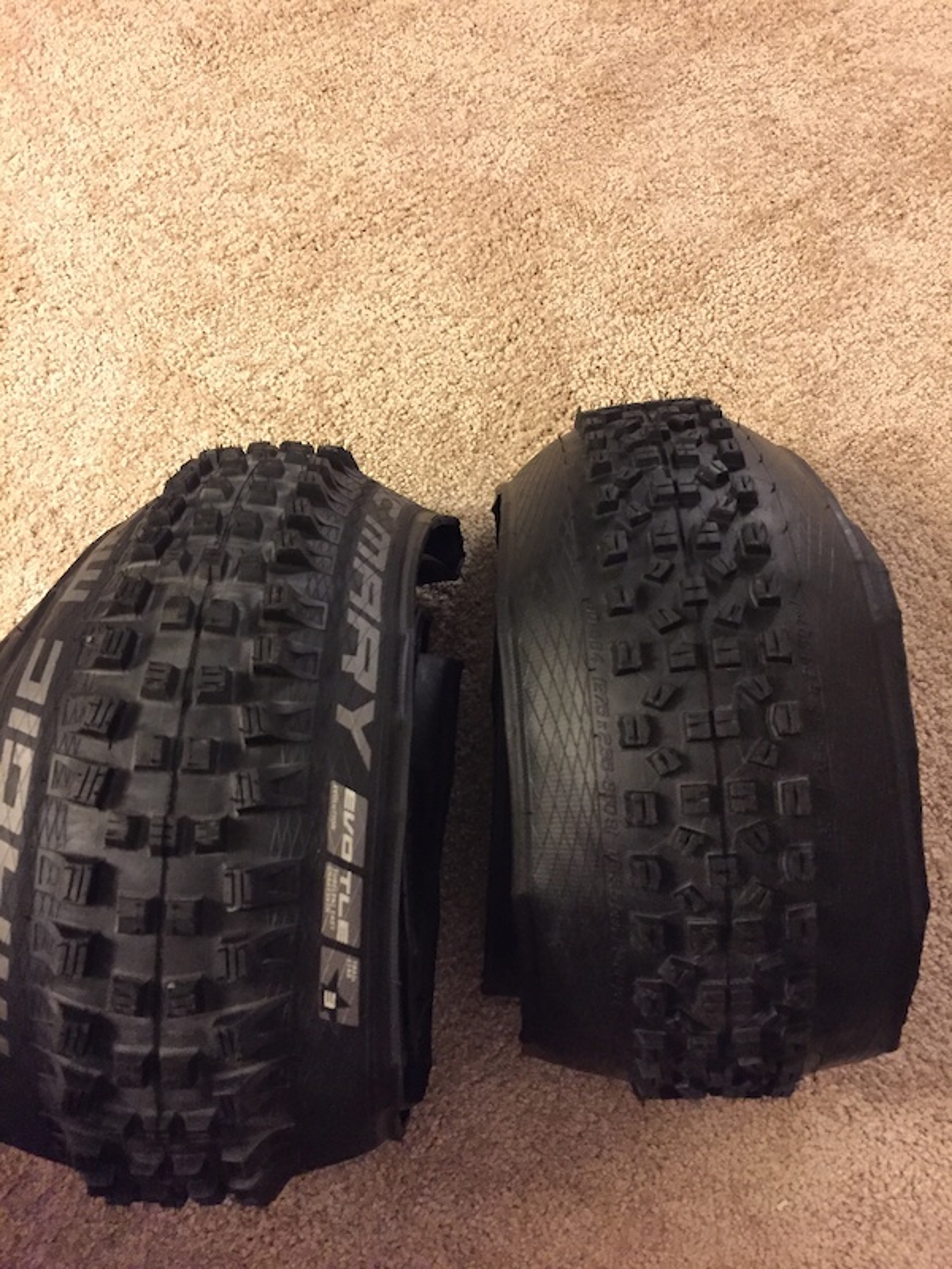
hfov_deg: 48.2
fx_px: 1063
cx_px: 476
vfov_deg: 61.7
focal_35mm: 29
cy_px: 634
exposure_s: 1/15
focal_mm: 4.15
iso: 500
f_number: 2.2
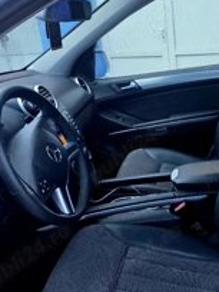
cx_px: 163
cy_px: 165
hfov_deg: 31.6
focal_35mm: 45
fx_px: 380
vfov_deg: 42.0
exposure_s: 1/182
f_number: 1.7
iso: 160
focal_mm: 6.3
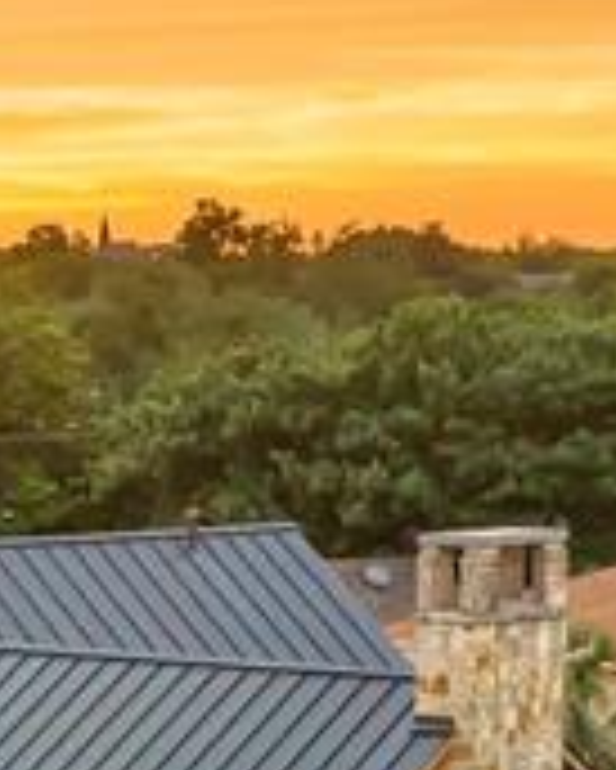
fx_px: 3575
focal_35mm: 157
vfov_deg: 12.0
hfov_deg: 9.4
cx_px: -486
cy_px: 930
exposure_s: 1/80
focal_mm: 10.26
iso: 200
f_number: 4
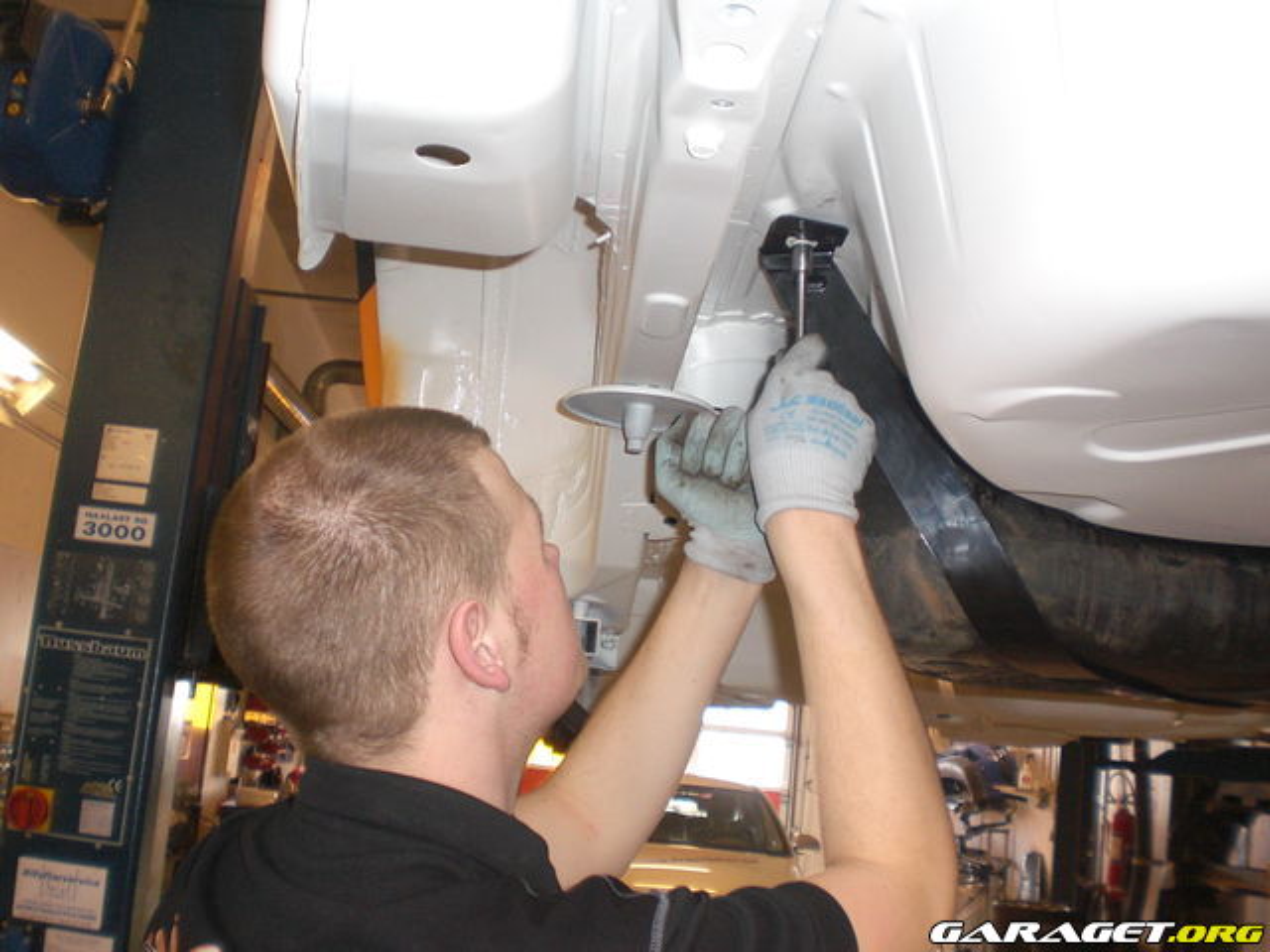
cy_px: 476
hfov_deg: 51.4
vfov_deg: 39.7
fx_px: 1321
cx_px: 635
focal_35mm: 36
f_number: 3.1
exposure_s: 1/60
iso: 200
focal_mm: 6.3
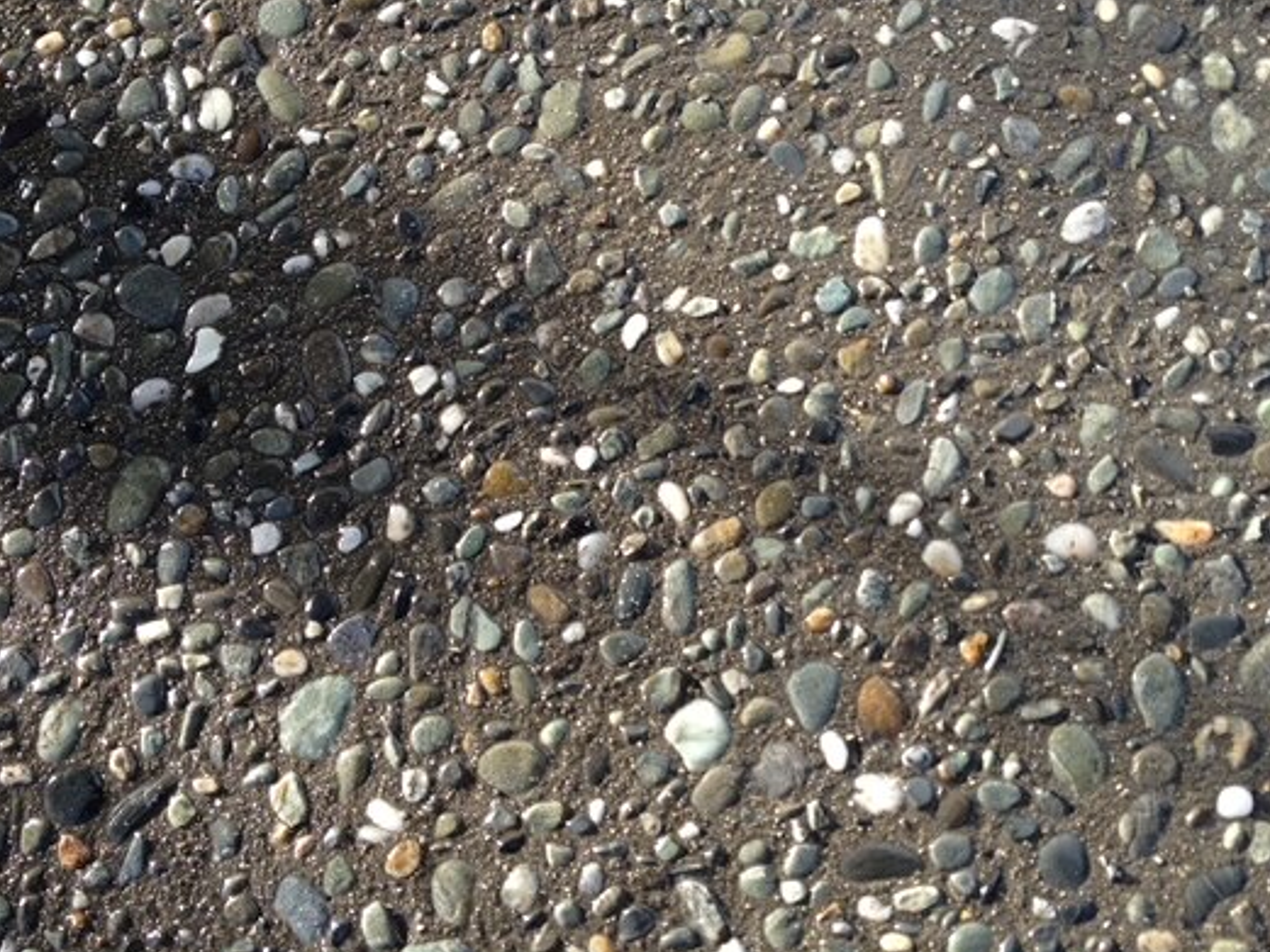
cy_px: 480
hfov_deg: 43.8
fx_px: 1578
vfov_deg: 33.6
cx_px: 687
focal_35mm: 43
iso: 64
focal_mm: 4.28
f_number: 2.4
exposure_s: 1/224
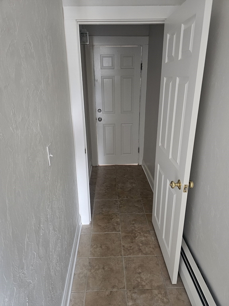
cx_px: 114
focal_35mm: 23
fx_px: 203
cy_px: 153
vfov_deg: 73.9
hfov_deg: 58.9
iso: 640
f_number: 1.7
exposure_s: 1/40
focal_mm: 6.3
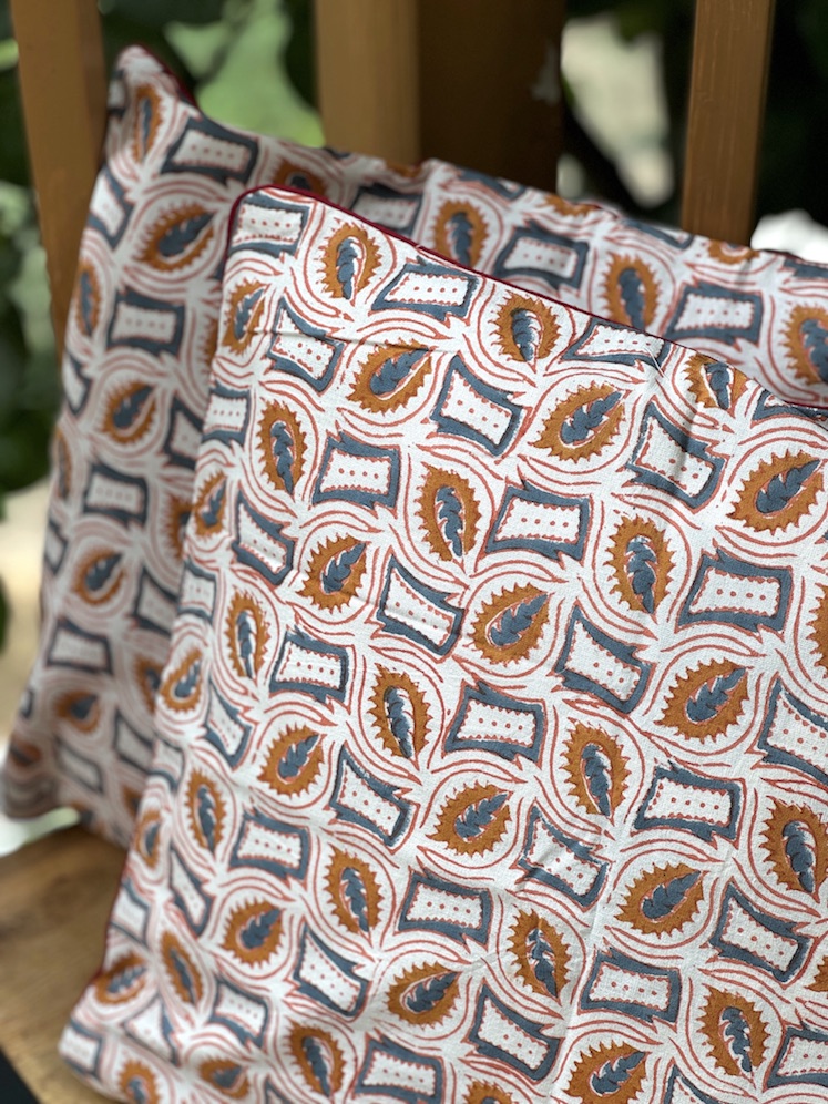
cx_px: 414
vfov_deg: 25.3
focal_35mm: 77
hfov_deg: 19.1
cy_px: 552
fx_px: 2456
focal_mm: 9
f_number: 2.8
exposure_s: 1/99
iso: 50
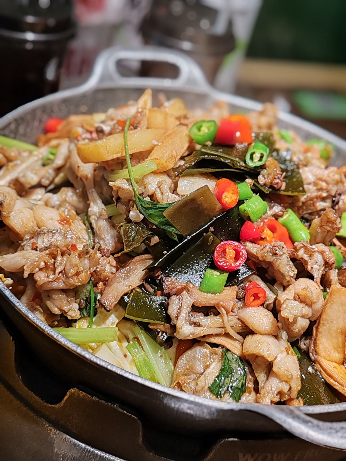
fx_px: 720
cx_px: 173
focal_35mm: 54
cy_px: 230
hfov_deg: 27.0
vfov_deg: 35.5
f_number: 2.4
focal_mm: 6.12
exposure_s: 1/100
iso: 640
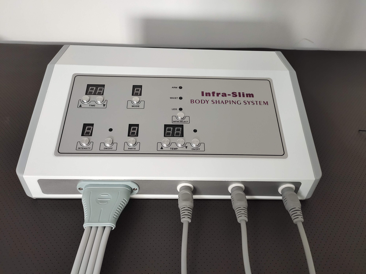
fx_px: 243
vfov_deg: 58.9
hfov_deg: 73.9
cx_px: 183
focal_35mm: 23
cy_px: 137
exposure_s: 1/50
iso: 491
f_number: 1.79
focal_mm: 4.76
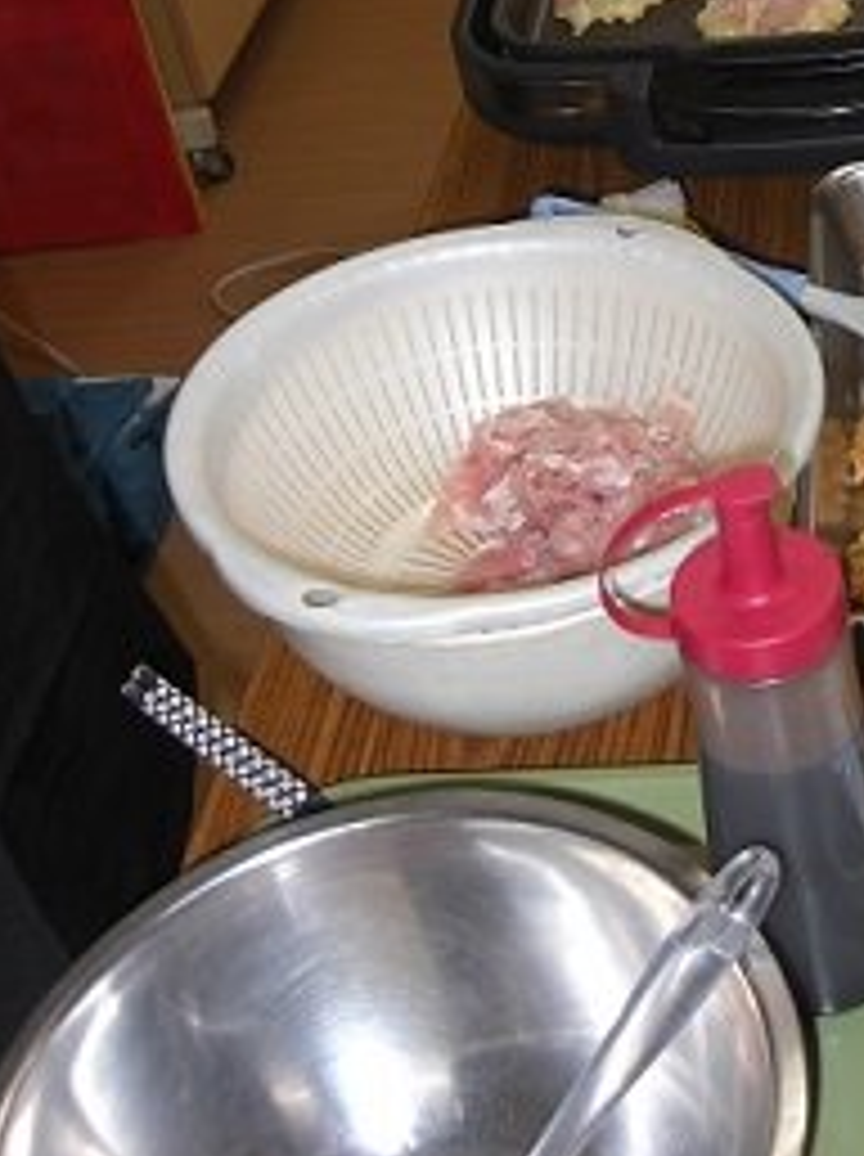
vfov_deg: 29.5
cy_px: 198
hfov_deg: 22.5
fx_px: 2135
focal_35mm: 64
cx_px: 706
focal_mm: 7.9
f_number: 2.8
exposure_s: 1/60
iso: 100
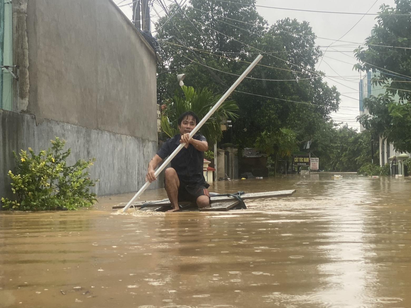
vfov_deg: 18.9
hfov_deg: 25.0
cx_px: 249
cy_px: 134
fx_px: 926
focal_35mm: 78
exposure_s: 1/122
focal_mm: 6
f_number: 2
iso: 25
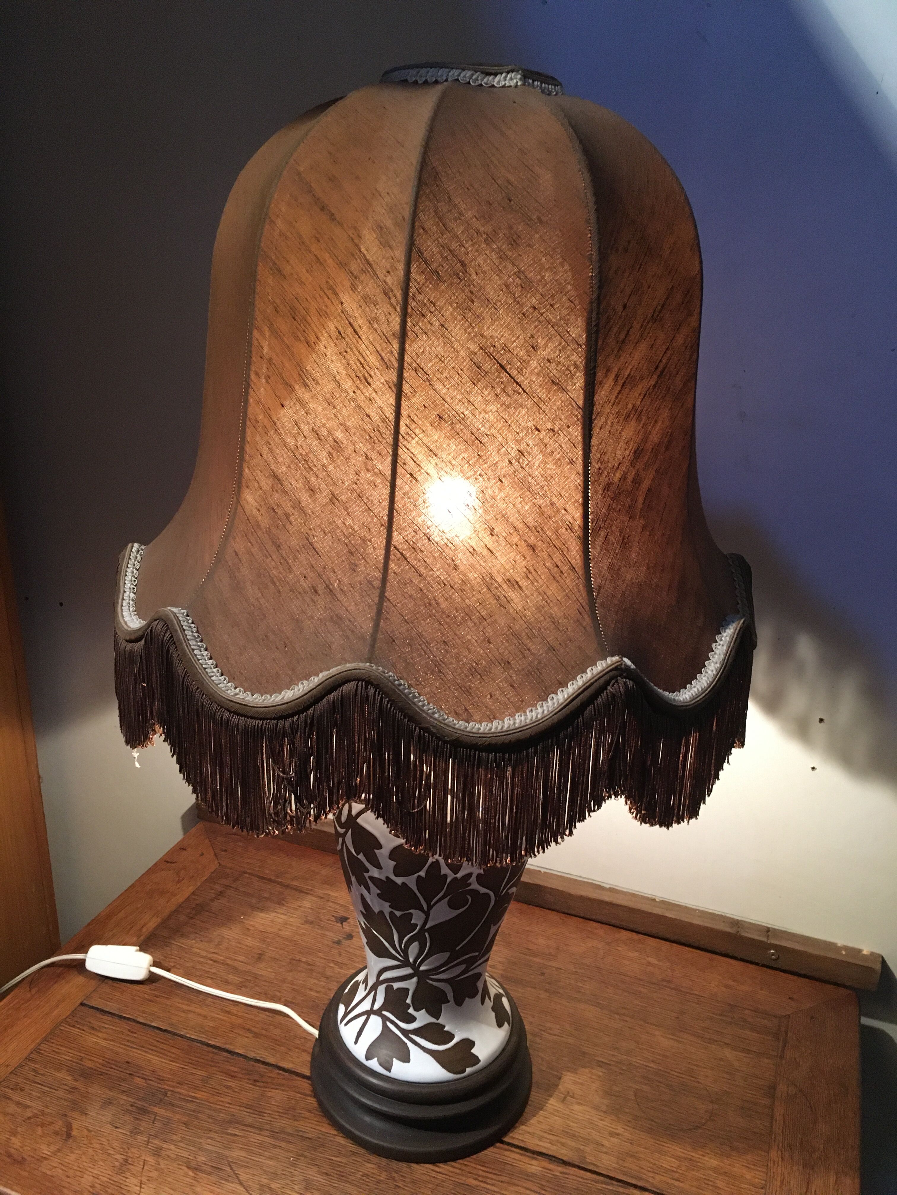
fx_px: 1002
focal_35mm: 29
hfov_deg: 48.2
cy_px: 598
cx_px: 448
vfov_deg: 61.7
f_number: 2.2
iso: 200
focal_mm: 4.15
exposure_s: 1/17
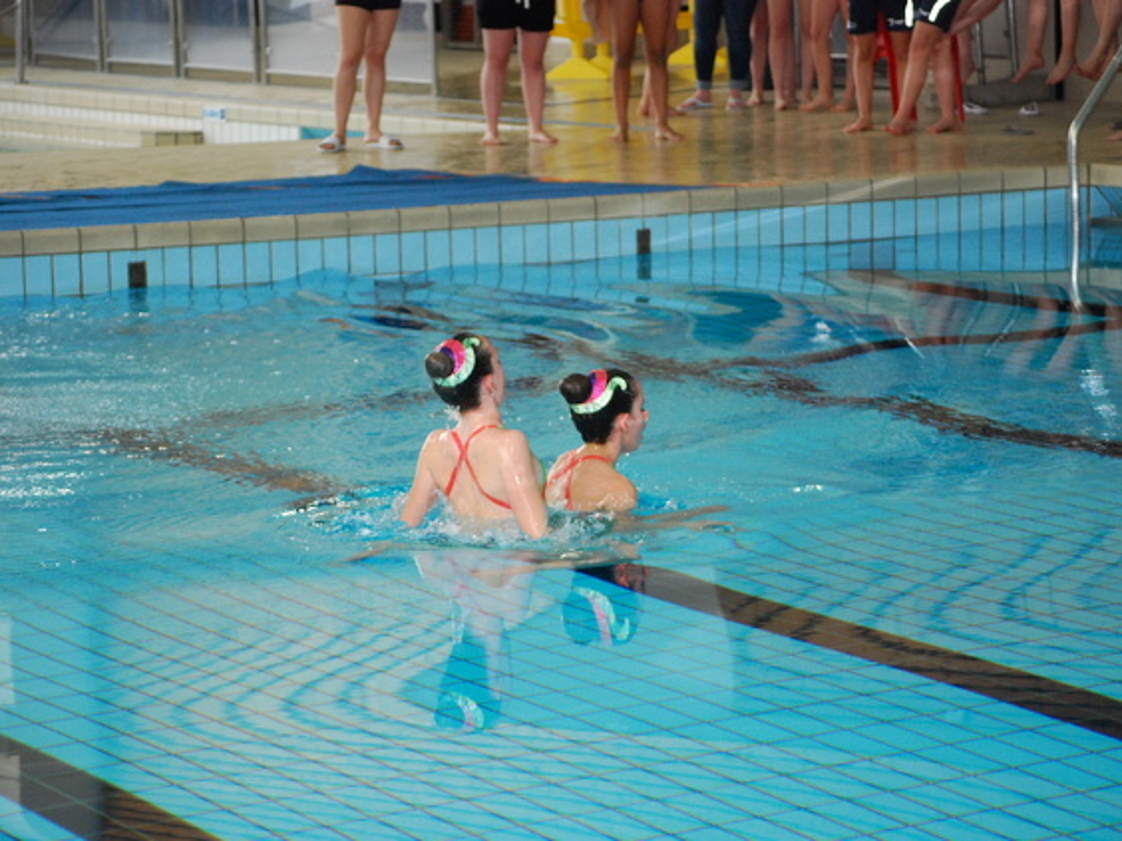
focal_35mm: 131
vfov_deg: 11.3
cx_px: 609
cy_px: 421
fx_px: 4246
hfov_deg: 15.1
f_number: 4.5
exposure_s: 1/125
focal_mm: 80
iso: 1100
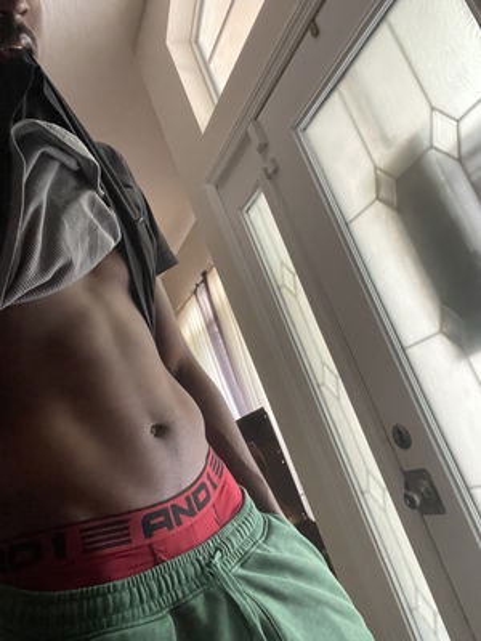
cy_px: 320
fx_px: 556
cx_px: 240
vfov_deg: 60.0
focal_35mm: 30
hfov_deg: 46.8
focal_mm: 2.71
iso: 500
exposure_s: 1/30
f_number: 2.2
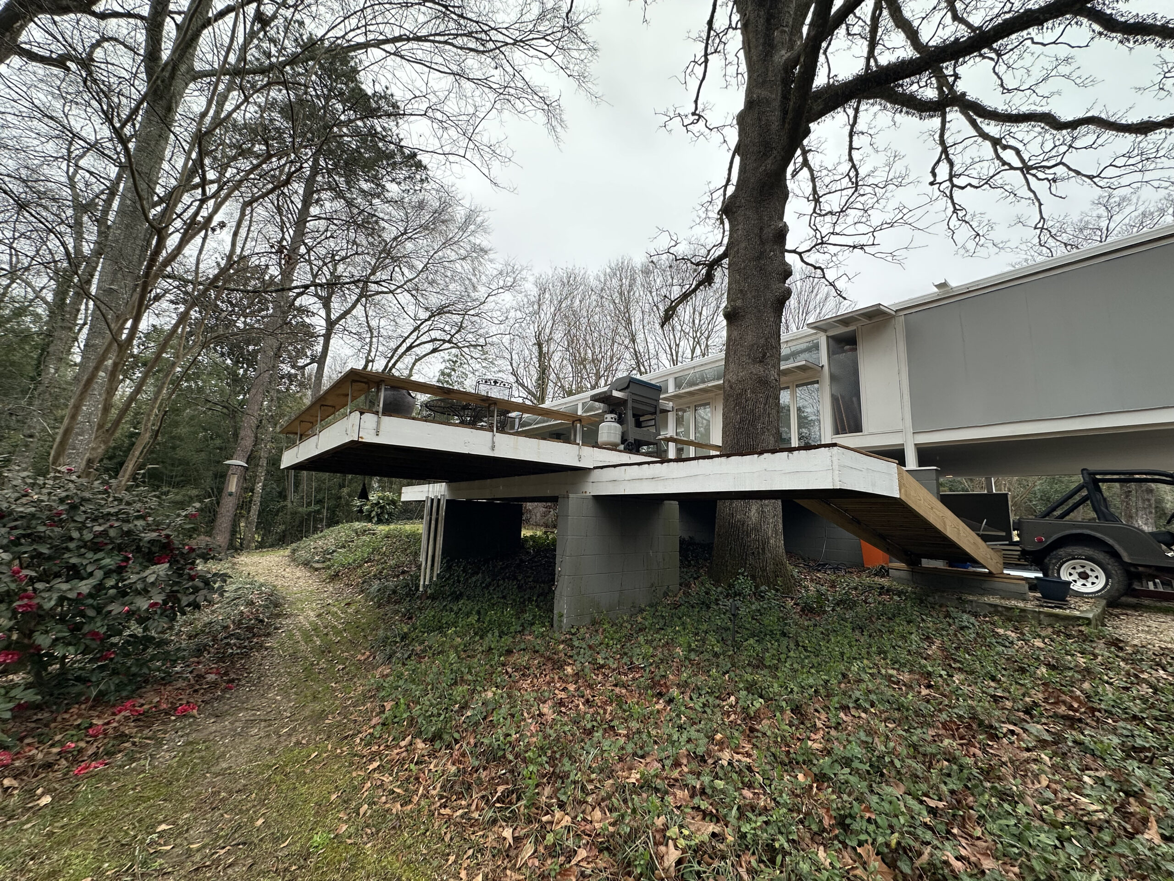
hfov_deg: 102.1
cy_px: 440
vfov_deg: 85.7
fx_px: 475
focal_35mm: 14
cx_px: 587
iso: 40
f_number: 2.2
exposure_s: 1/520
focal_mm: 2.22
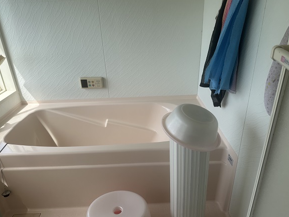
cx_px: 144
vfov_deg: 54.9
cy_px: 107
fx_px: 209
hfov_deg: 69.4
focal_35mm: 25
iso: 80
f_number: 1.78
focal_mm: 6.86
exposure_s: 1/1029
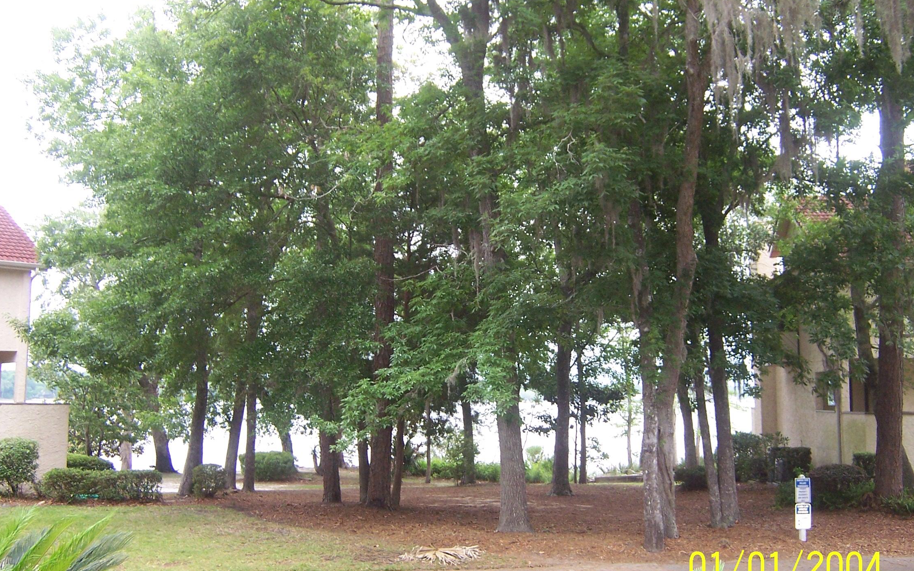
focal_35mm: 36
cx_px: 466
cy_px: 302
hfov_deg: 54.0
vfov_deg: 35.3
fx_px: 897
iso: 140
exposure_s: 1/90
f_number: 2.8
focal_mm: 5.5
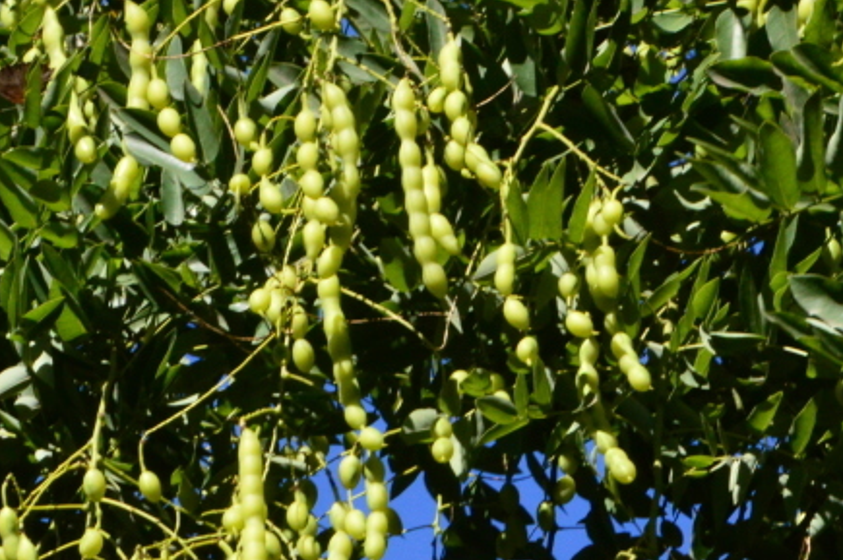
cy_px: 619
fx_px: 14034
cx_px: -19
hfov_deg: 3.4
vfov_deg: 2.3
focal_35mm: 600
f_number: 32
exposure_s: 1/250
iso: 1250
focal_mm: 170
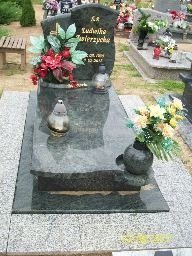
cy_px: 128
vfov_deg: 41.2
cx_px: 96
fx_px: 340
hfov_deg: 31.5
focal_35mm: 46
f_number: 3.1
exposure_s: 1/164
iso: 80
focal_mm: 7.6
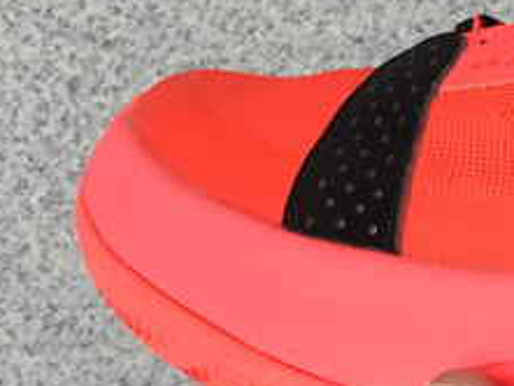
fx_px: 1872
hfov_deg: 14.8
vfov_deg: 11.8
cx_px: 695
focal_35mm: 126
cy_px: 162
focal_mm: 3.3
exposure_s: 1/125
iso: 25
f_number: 2.4
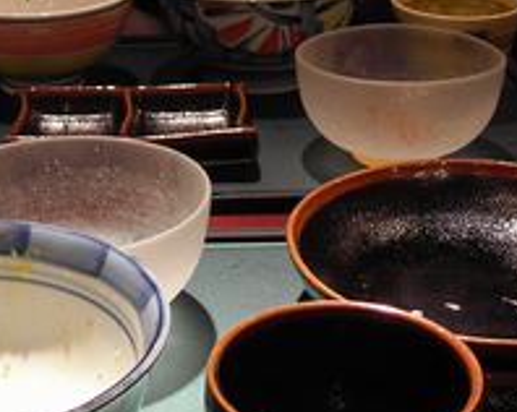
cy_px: 237
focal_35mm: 75
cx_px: 219
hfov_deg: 25.4
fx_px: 1146
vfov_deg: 20.4
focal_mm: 6.3
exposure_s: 1/7.6
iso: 50
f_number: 3.2
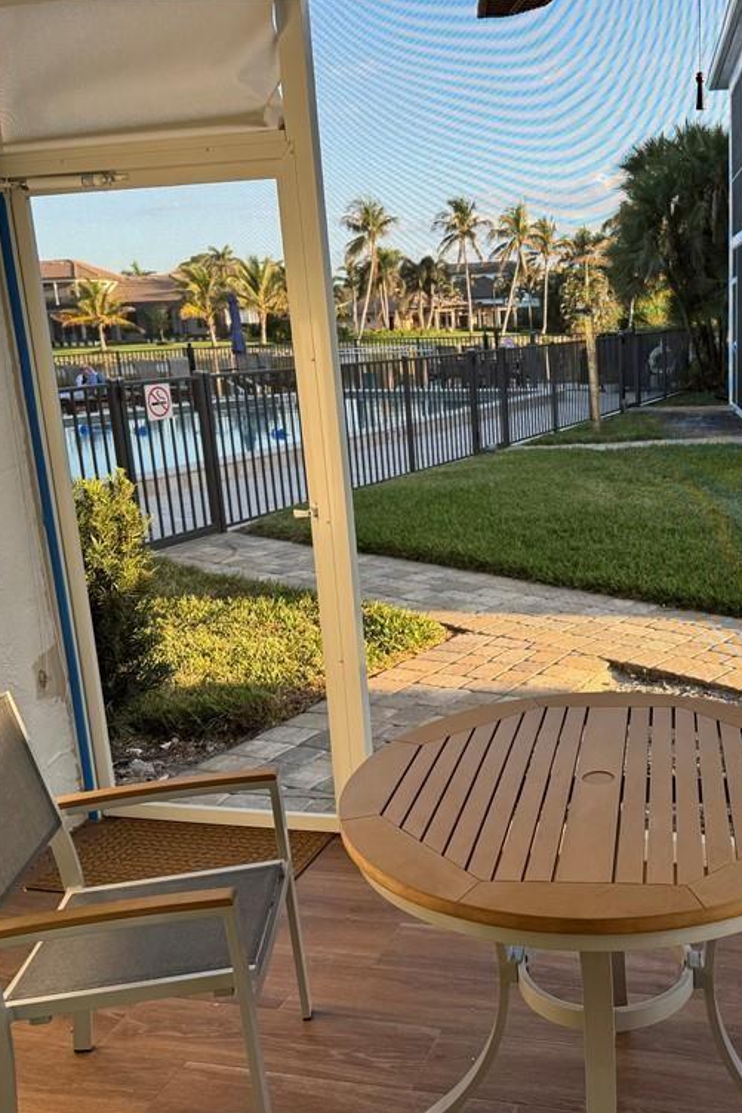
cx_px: 548
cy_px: 562
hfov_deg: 38.0
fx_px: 1052
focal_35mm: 34
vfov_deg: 55.8
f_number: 1.78
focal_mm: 6.76
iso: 80
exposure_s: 1/379
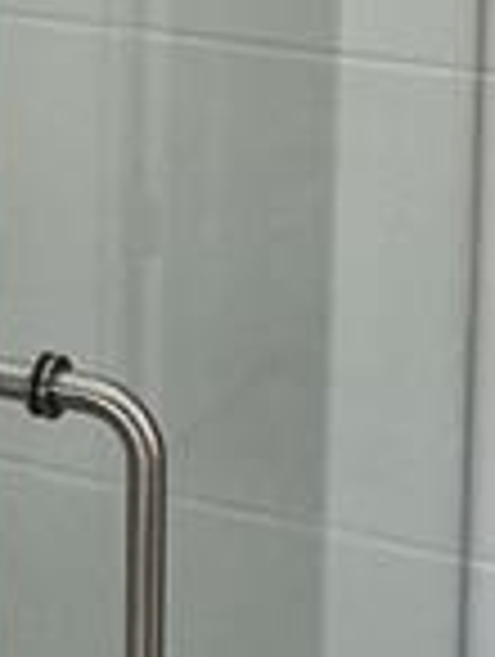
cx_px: -54
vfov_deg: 13.1
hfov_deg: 10.0
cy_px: -117
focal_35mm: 147
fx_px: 2795
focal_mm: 3
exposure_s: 1/60
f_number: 1.8
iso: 80
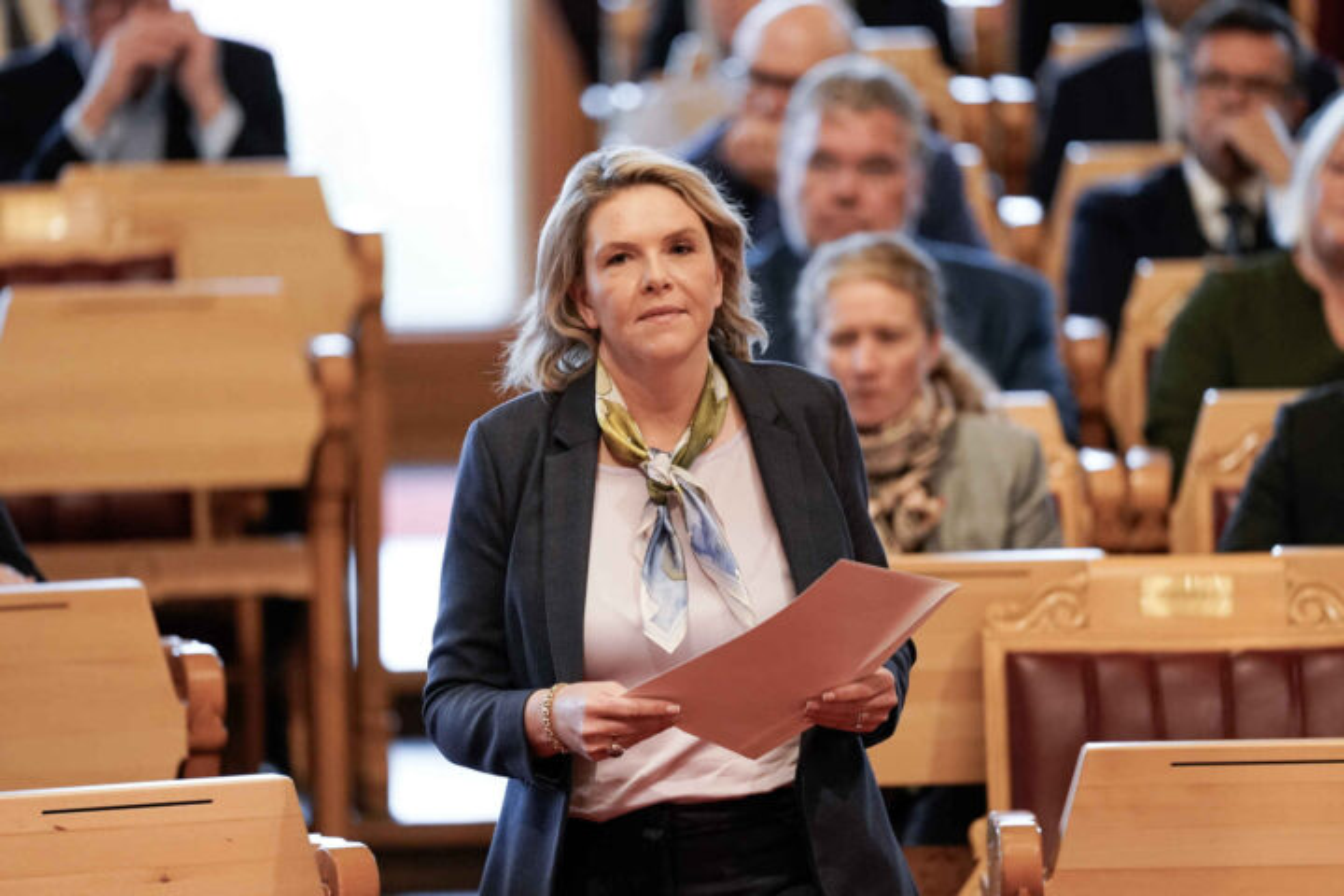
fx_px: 11199
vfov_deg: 4.6
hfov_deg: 6.9
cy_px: 448
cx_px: 672
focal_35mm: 300
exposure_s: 1/500
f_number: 2.8
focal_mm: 300
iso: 3200
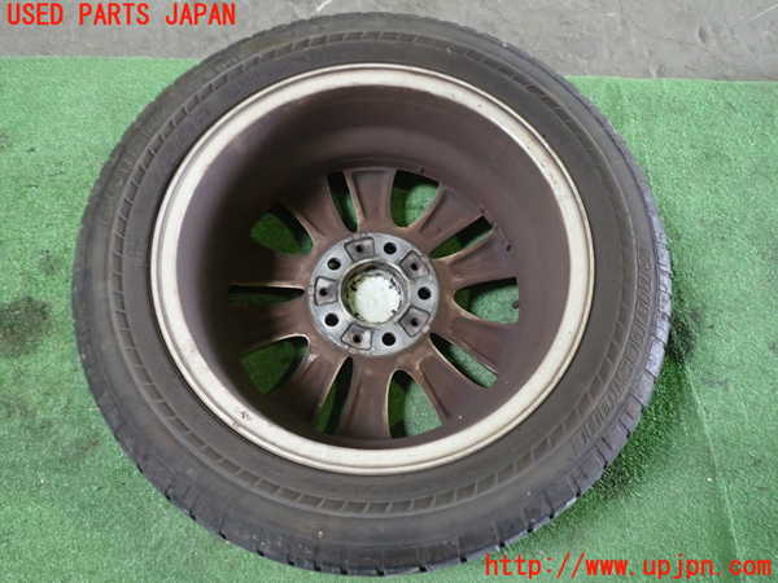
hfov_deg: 60.0
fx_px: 674
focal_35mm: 30
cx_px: 389
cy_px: 292
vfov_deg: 46.8
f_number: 2.3
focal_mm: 5.4
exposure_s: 1/30
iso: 500
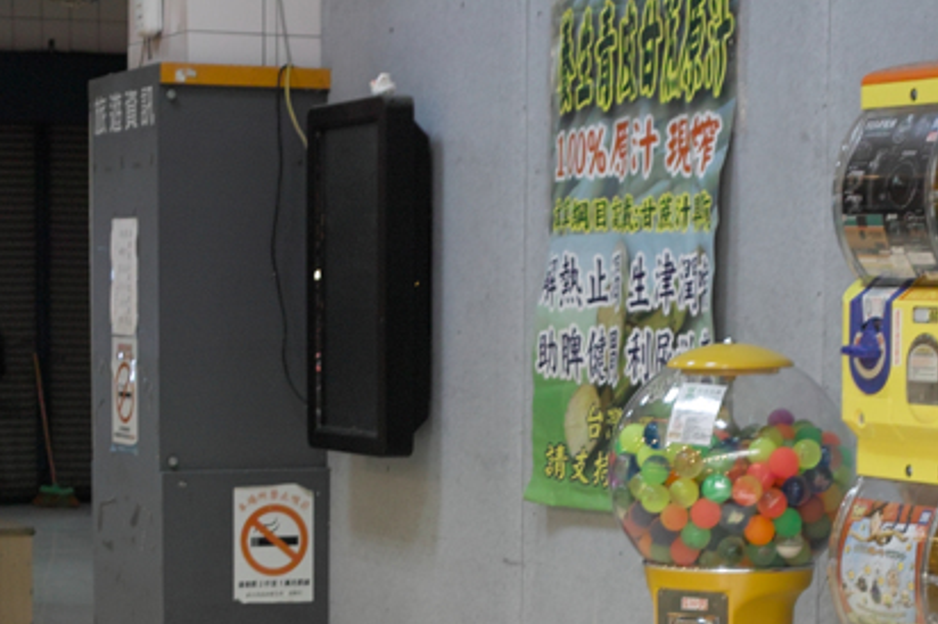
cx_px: 464
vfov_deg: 13.2
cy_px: 631
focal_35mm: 102
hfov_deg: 20.0
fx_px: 2655
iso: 200
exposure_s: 1/25
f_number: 2.8
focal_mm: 24.2
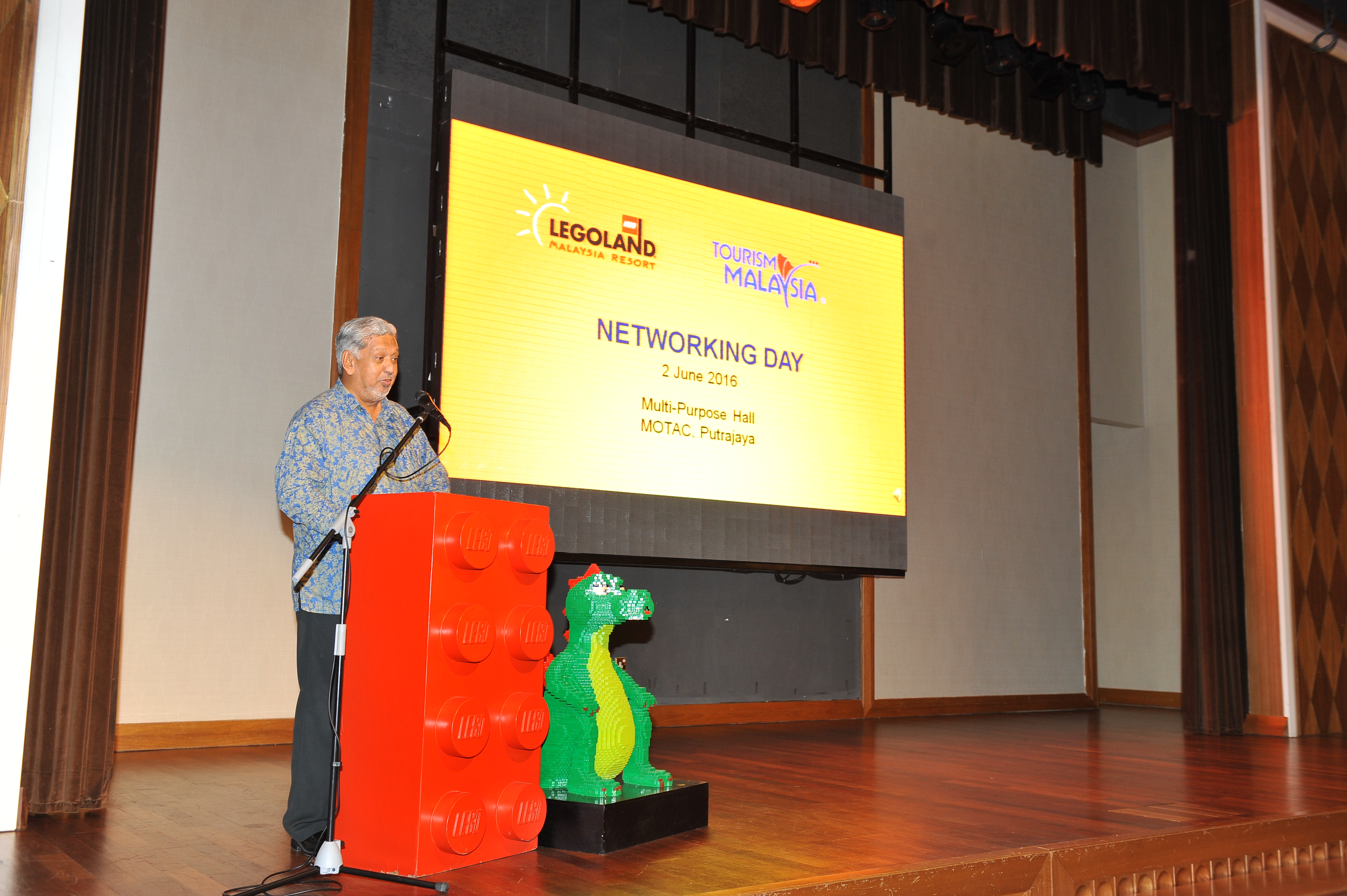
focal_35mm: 35
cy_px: 448
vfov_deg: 37.8
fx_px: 1309
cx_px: 674
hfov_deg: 54.5
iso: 800
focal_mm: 35
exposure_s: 1/80
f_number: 4
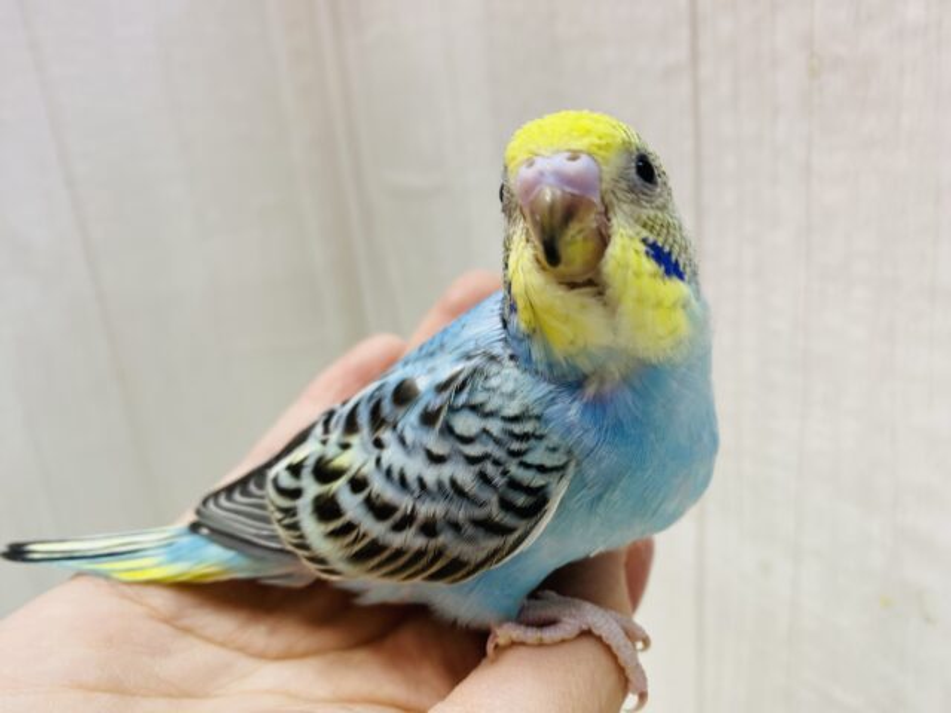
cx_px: 476
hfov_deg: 69.4
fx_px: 687
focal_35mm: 25
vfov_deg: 54.9
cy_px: 356
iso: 100
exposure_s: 1/100
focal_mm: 4.25
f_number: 1.8
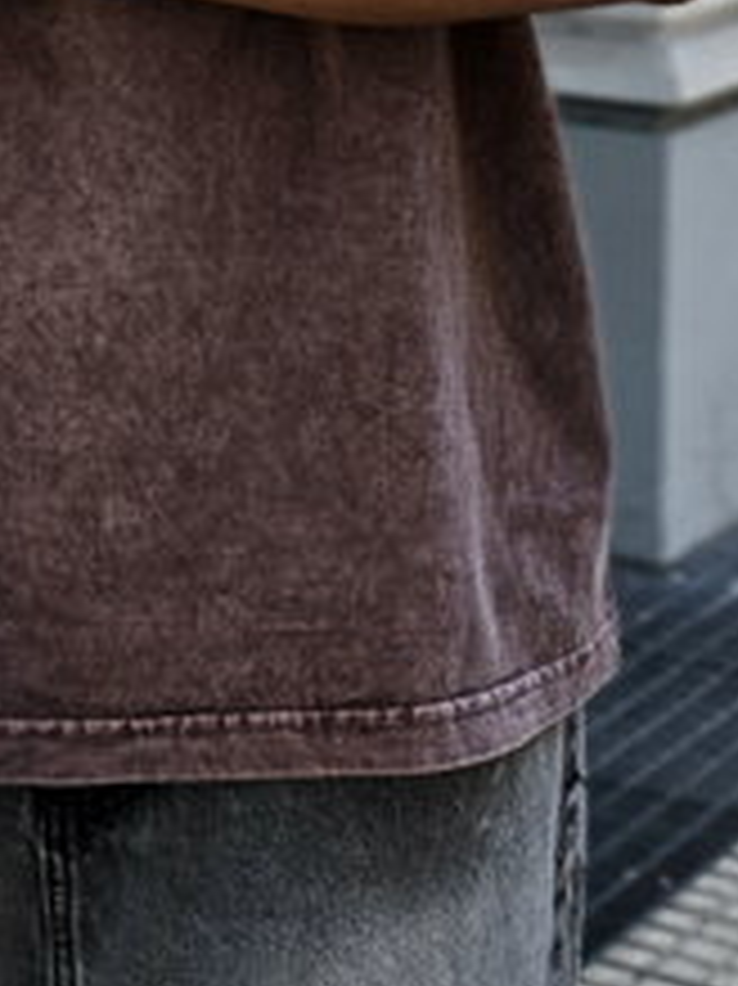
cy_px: -45
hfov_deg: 25.0
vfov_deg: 31.3
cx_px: 18
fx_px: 1593
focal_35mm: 56
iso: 12
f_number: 1.7
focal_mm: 6.3
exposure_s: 1/112
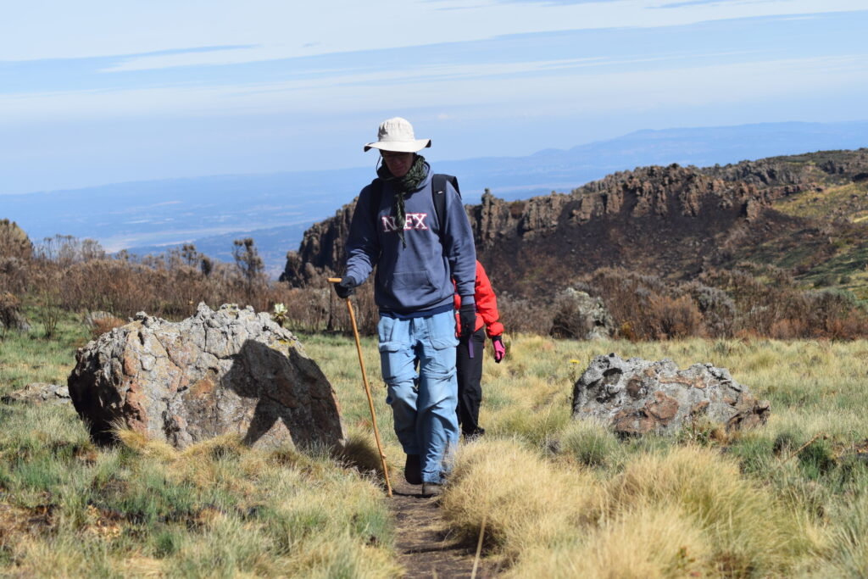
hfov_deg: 17.5
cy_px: 290
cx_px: 434
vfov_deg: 11.7
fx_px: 2821
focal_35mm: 117
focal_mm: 78
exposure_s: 1/800
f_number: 7.1
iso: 200
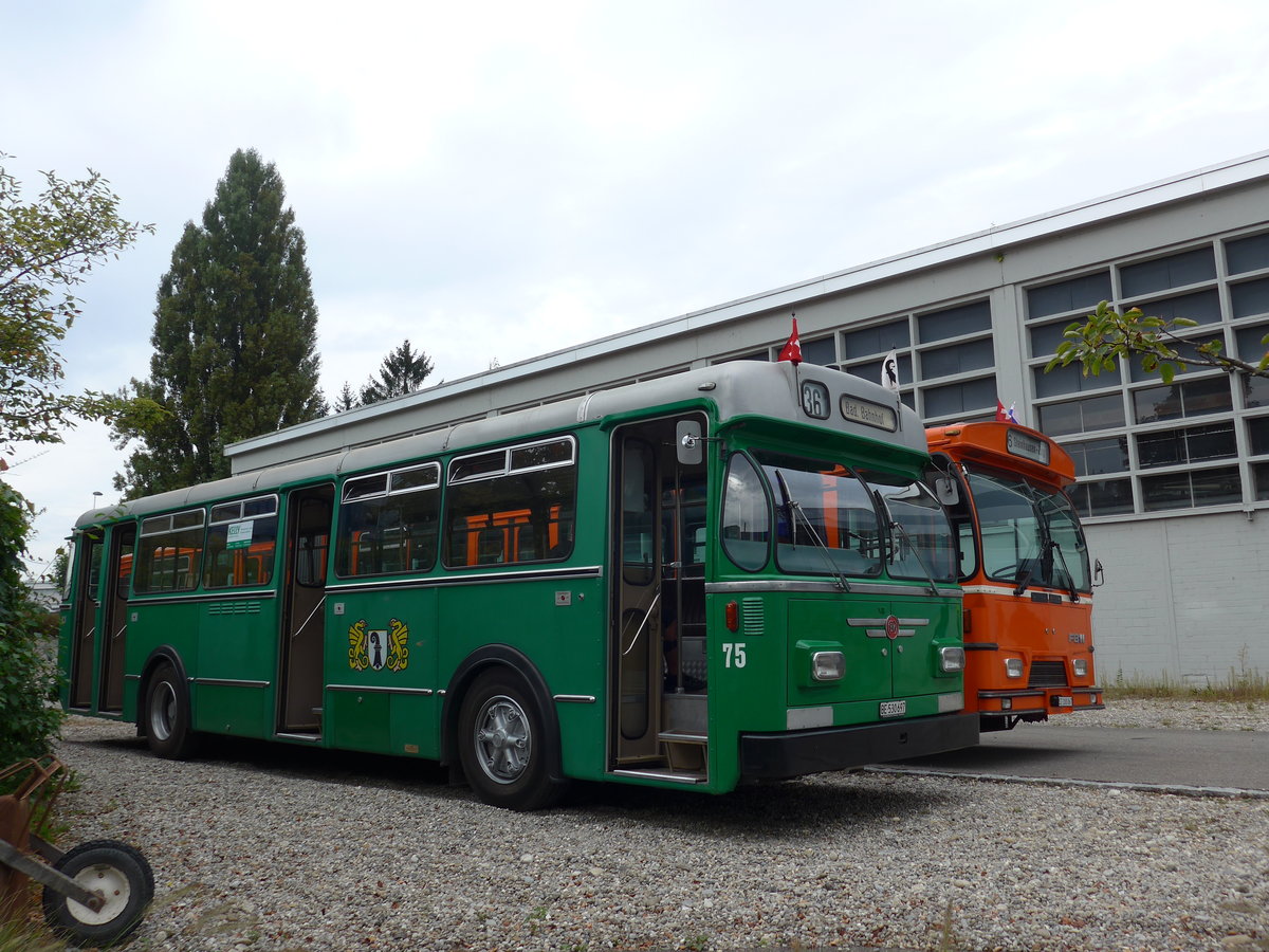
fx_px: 1063
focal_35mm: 29
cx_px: 634
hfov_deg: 61.7
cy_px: 476
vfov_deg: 48.2
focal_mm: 6
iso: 80
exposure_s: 1/640
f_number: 2.8
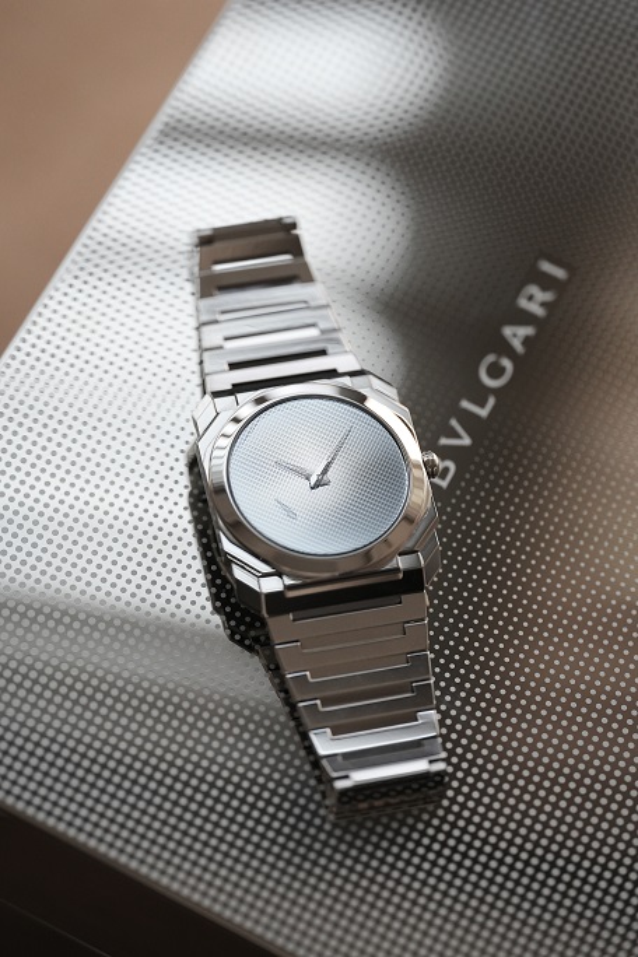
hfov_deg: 13.0
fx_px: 2791
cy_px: 478
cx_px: 319
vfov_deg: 19.5
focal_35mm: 105
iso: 2000
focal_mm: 105
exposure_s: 1/250
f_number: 2.8
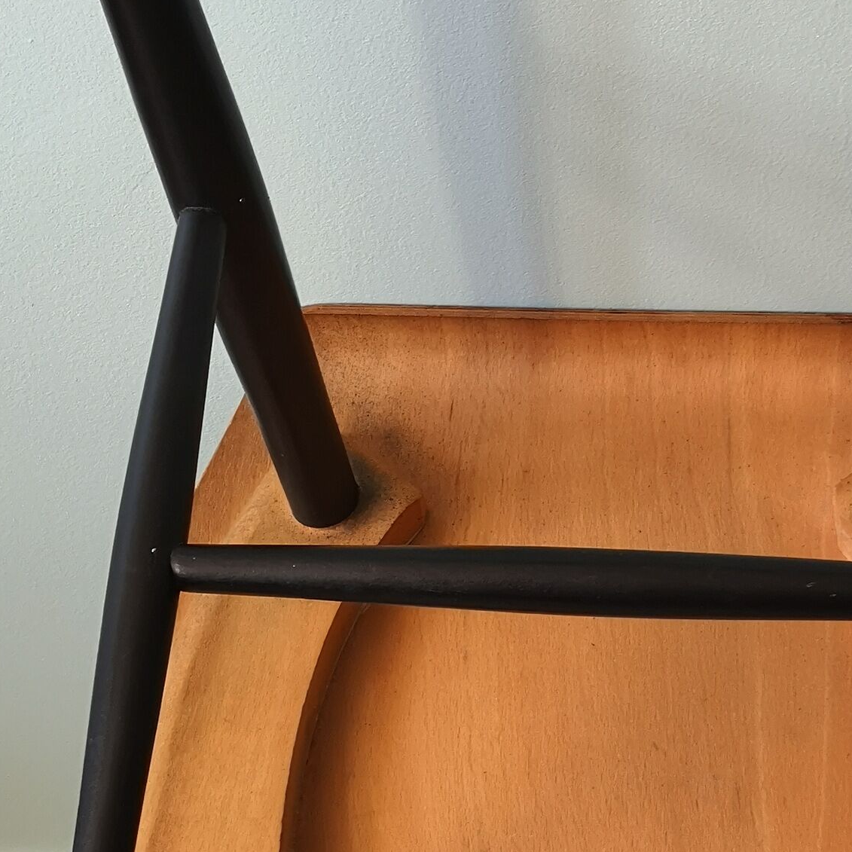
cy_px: 571
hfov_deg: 22.3
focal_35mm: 77
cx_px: 625
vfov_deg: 22.4
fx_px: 2144
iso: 160
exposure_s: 1/30
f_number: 1.8
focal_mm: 3.95
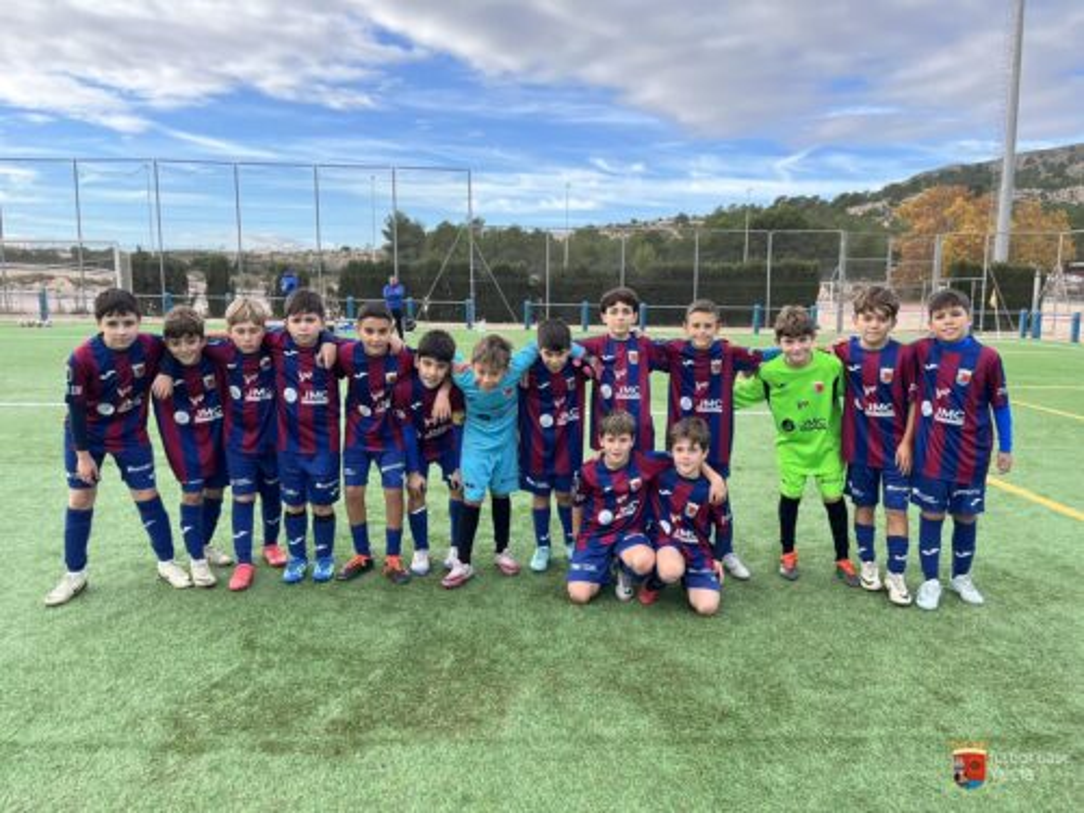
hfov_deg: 67.3
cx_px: 542
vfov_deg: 53.1
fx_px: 814
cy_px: 406
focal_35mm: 26
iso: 50
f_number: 1.6
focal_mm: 5.1
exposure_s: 1/816
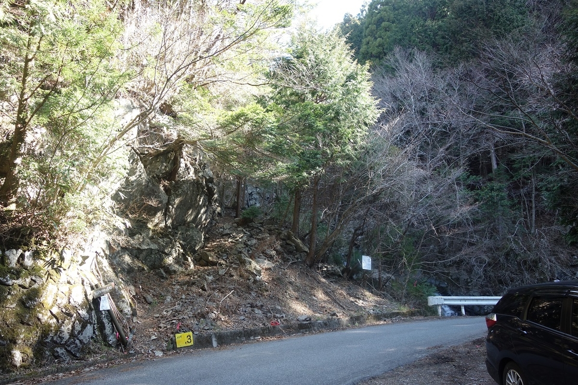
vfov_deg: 46.4
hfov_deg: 65.5
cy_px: 192
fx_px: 450
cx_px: 289
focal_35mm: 28
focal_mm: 10.4
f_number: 2.8
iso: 125
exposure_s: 1/100
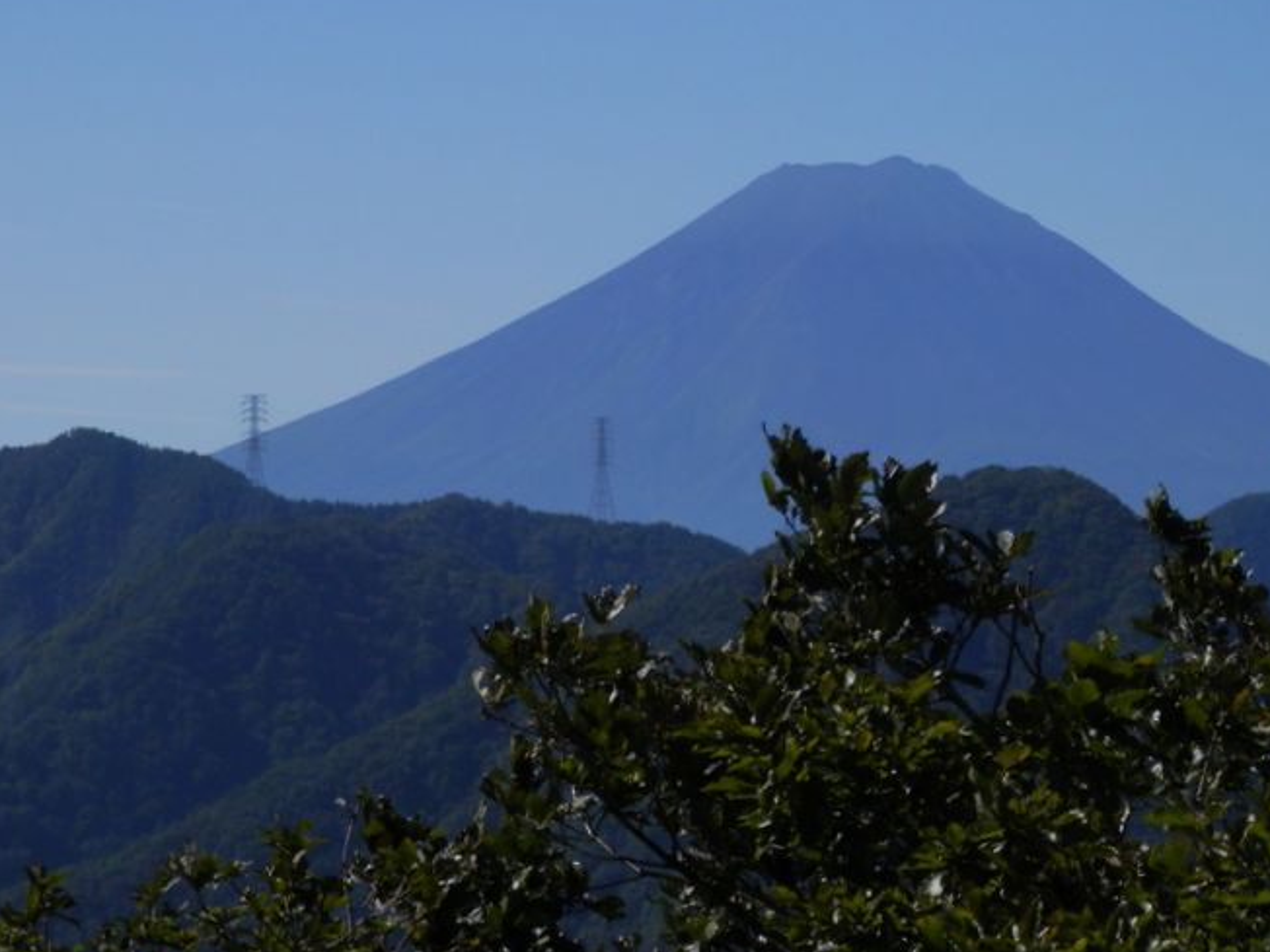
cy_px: 494
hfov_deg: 12.6
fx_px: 5760
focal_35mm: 157
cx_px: 635
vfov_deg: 9.5
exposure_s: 1/200
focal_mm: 22.9
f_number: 14.9
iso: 125
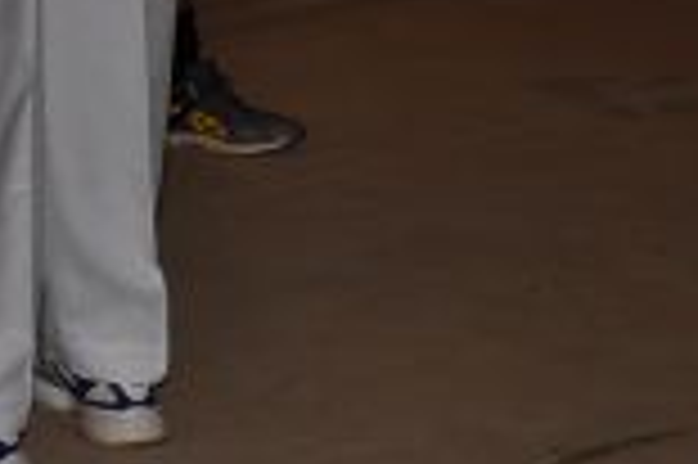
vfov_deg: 6.6
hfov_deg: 10.0
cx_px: -144
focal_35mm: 203
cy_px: -360
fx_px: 3930
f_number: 5.6
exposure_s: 1/90
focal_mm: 35
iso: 200
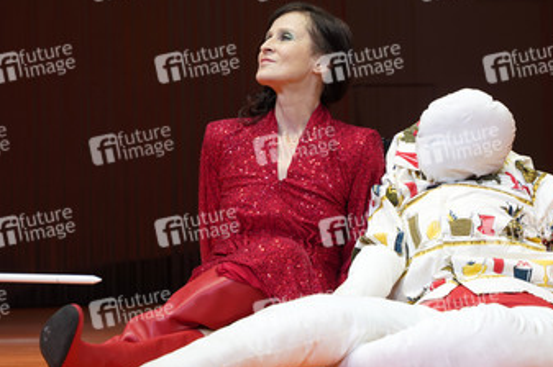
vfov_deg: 10.5
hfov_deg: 15.8
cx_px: 318
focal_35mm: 130
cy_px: 187
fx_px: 1995
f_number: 6.3
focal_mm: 97
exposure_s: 1/160
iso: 800
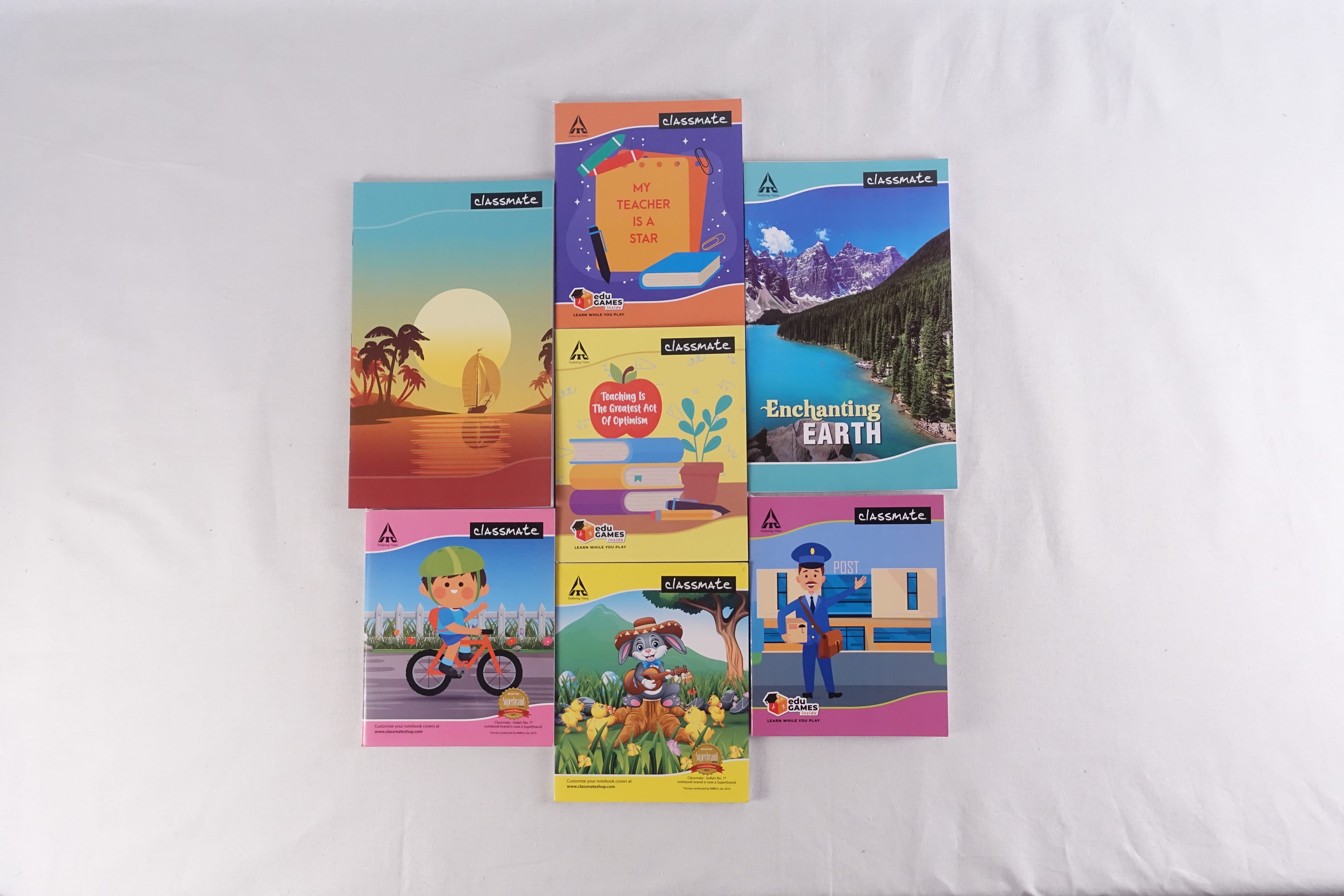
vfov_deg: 35.9
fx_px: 1381
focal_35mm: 37
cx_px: 672
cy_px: 448
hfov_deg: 51.9
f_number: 2.8
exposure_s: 1/1000
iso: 640
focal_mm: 13.53
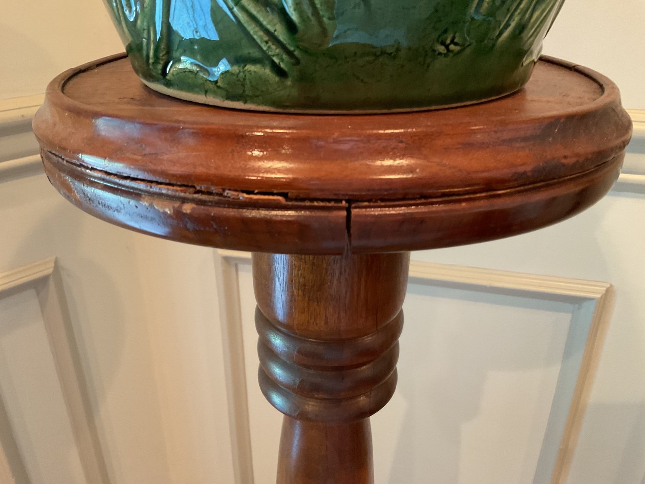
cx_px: 322
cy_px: 242
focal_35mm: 29
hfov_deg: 61.7
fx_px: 540
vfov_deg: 48.2
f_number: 1.8
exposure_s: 1/40
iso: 320
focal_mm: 3
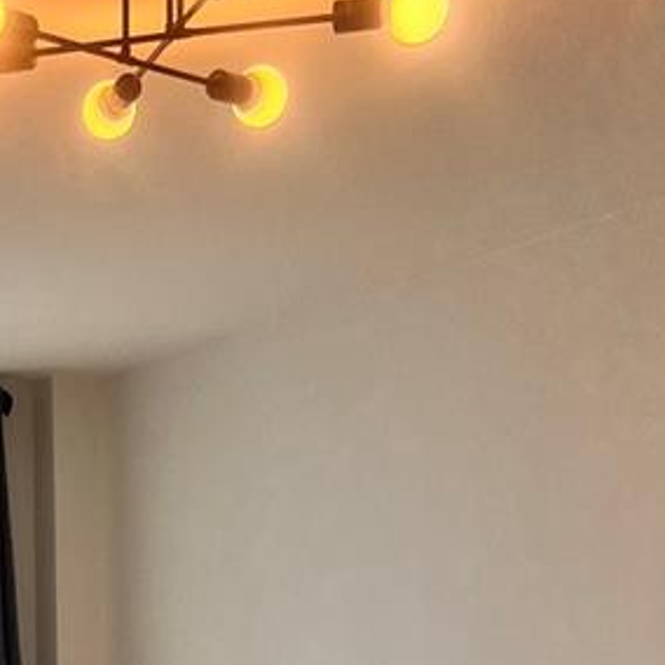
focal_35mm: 97
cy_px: 1110
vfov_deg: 15.8
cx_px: -126
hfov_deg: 17.1
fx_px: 2108
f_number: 1.5
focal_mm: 5.7
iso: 50
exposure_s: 1/544
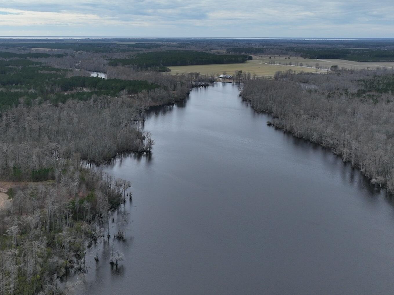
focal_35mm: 34
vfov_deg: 41.2
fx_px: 387
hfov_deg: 52.5
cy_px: 95
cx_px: 120
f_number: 2.8
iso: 210
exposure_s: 1/3200
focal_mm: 12.29
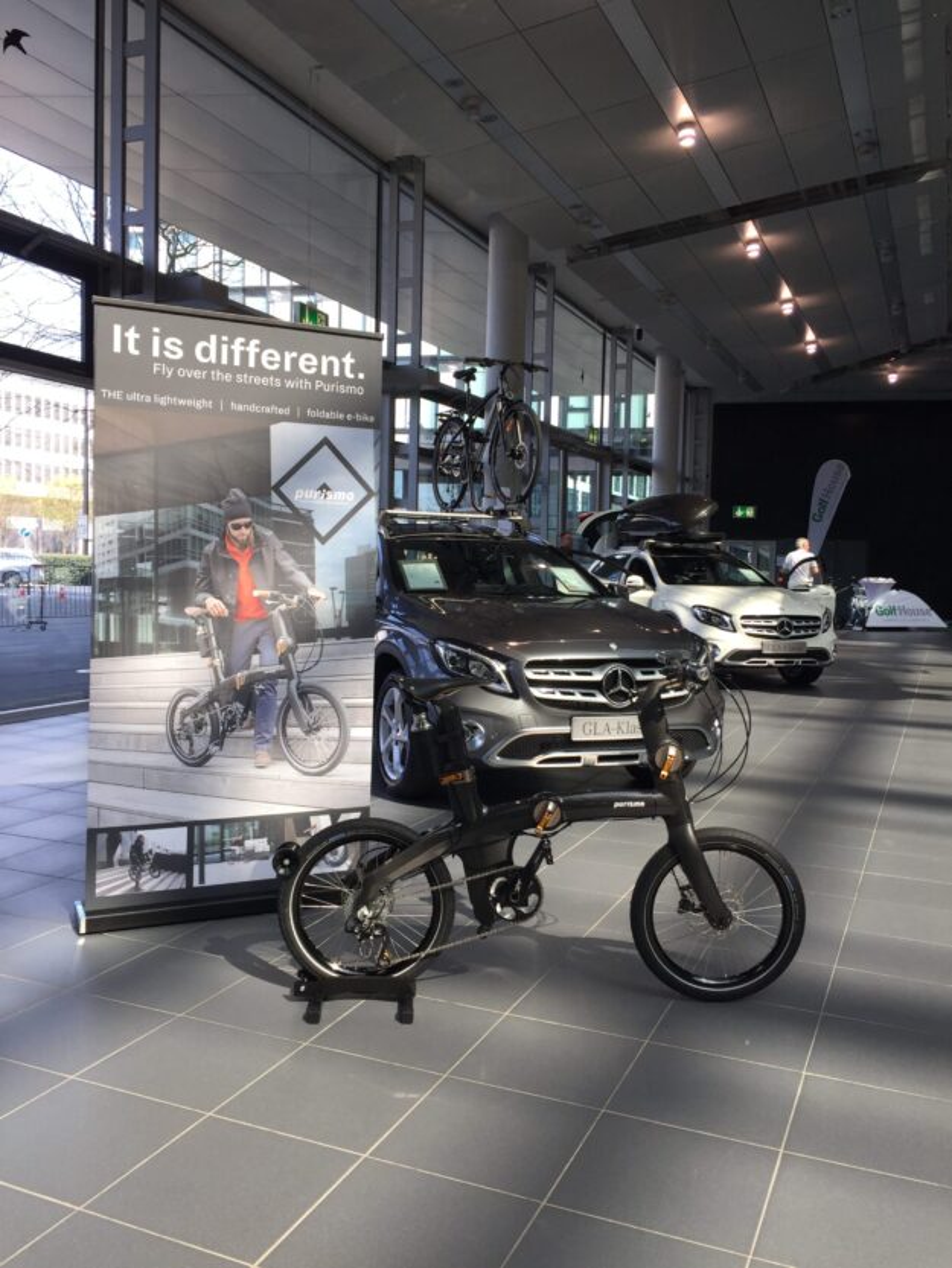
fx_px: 1063
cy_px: 634
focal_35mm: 29
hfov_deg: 48.2
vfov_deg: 61.7
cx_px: 476
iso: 32
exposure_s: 1/171
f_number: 2.2
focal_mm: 4.15
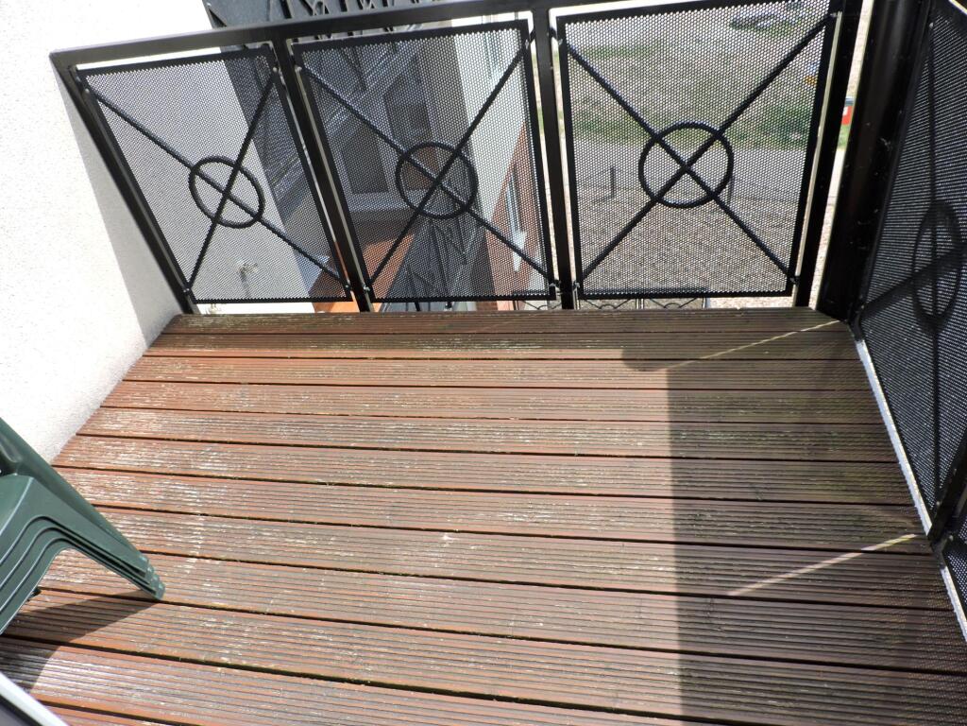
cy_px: 363
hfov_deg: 71.6
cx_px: 484
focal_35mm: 24
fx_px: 670
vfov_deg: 56.8
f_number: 3
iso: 100
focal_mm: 4.3
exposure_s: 1/400
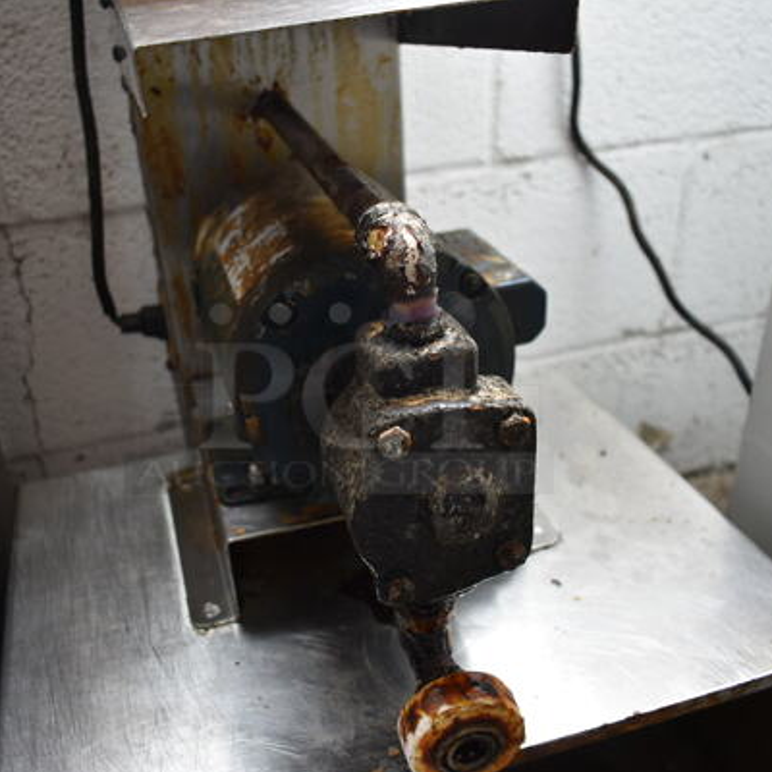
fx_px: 883
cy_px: 392
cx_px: 340
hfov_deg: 47.1
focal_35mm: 35
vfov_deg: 47.2
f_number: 3.5
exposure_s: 1/30
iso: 200
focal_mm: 18
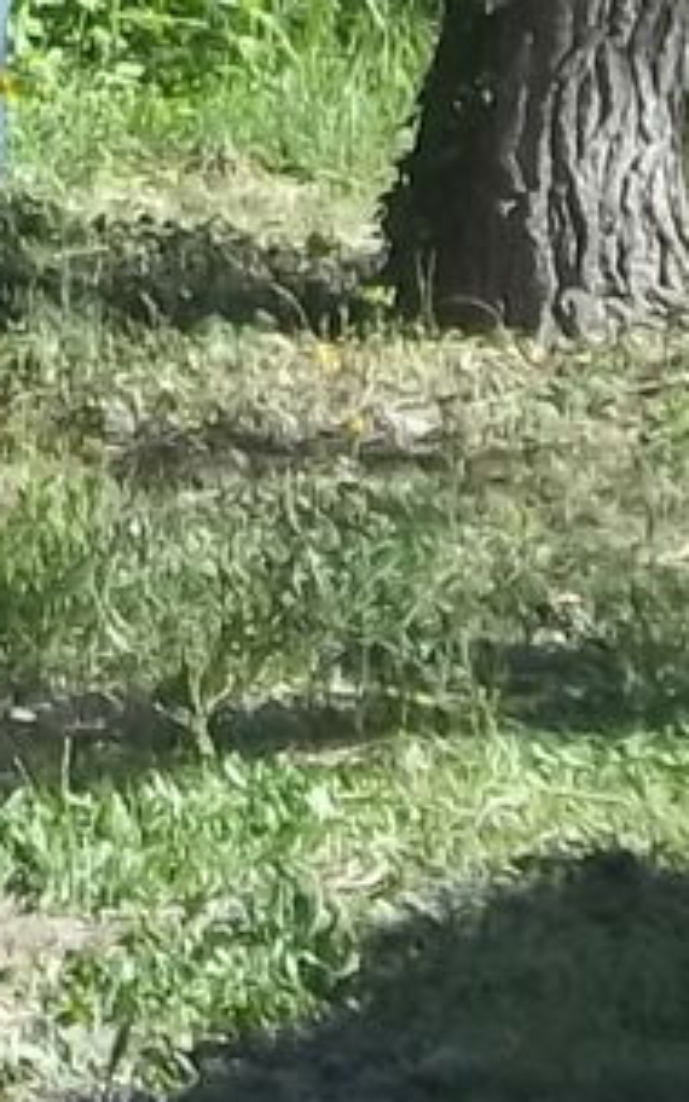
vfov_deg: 7.8
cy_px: -826
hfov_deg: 4.6
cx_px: -2140
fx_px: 7872
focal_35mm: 262
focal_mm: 8.3
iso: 64
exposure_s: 1/160
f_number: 4.58
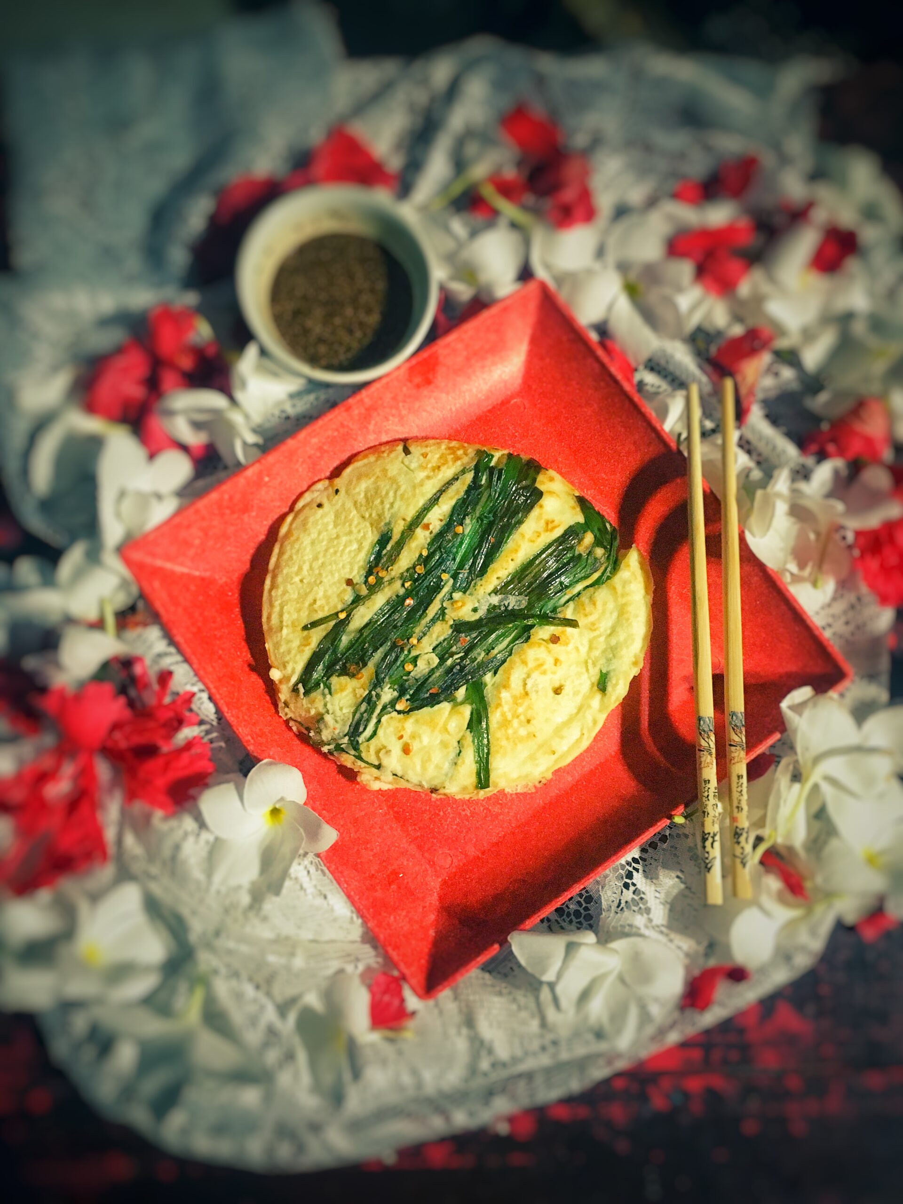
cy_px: 602
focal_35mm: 29
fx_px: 1009
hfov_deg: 48.2
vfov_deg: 61.7
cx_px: 452
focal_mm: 4.15
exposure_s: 1/15
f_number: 2.2
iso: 250
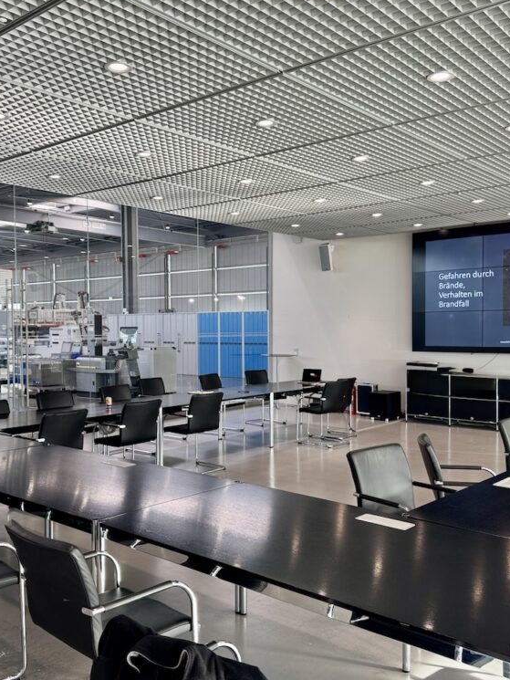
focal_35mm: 33
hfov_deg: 43.0
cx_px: 252
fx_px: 648
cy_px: 344
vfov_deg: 55.3
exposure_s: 1/100
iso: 64
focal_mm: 6.76
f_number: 1.78
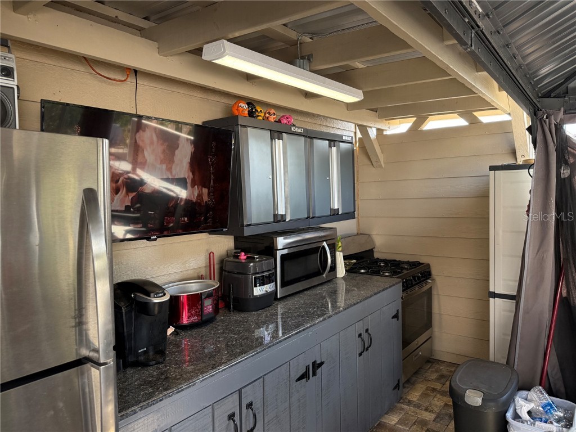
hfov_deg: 71.6
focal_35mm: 24
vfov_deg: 56.8
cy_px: 216
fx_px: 399
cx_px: 288
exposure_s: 1/222
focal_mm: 6.76
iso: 200
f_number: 1.78
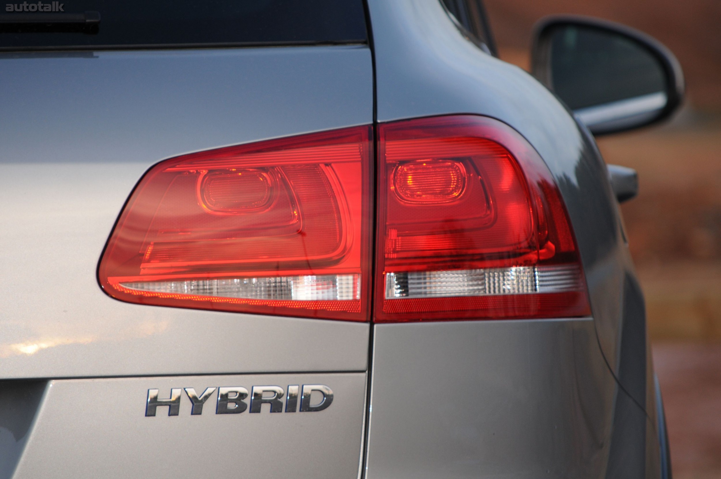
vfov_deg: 4.6
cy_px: 240
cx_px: 360
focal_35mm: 300
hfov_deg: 6.9
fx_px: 6002
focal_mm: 200
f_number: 8
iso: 320
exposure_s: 1/60
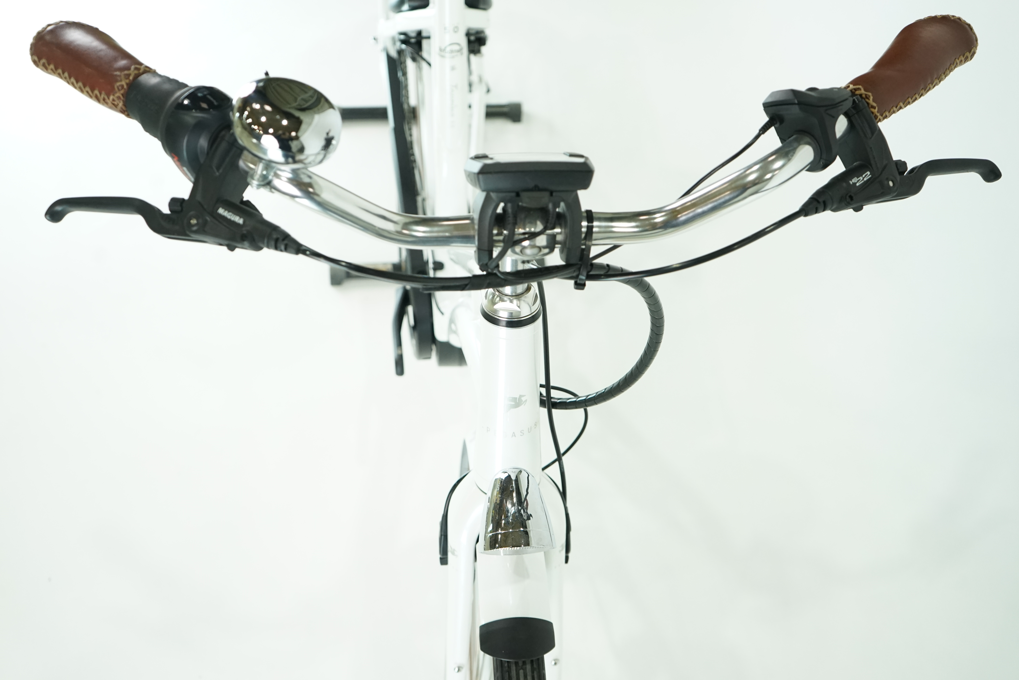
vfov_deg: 37.9
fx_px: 991
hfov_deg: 54.4
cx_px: 510
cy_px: 340
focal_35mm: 35
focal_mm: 35
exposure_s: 1/200
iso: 1600
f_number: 4.5
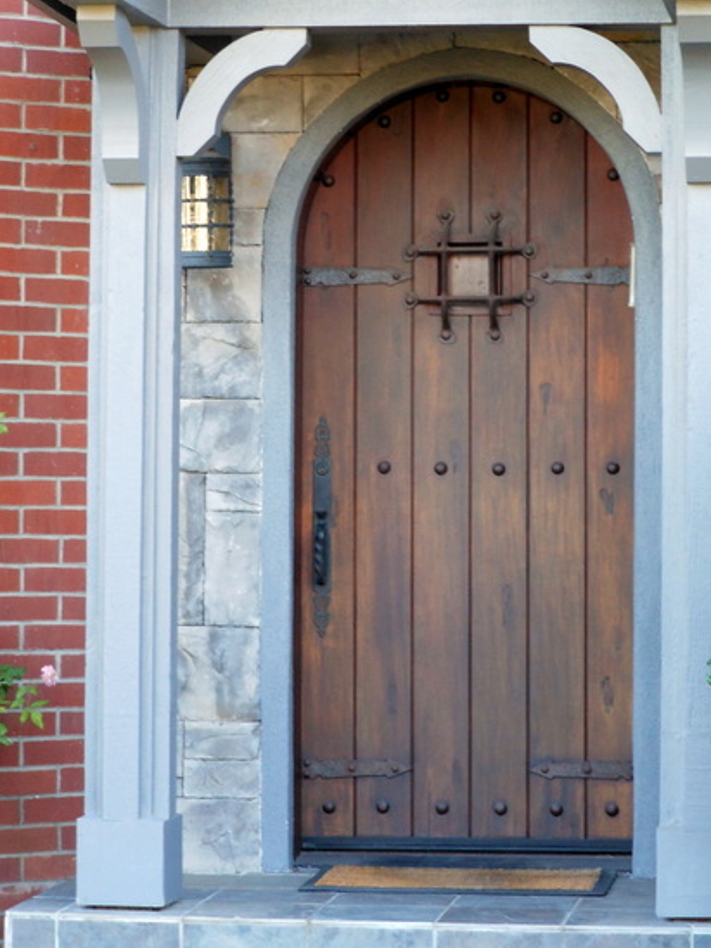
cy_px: 400
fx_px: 3697
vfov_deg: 14.6
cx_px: 413
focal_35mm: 135
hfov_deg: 11.0
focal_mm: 18.3
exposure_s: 1/30
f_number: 5.4
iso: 200
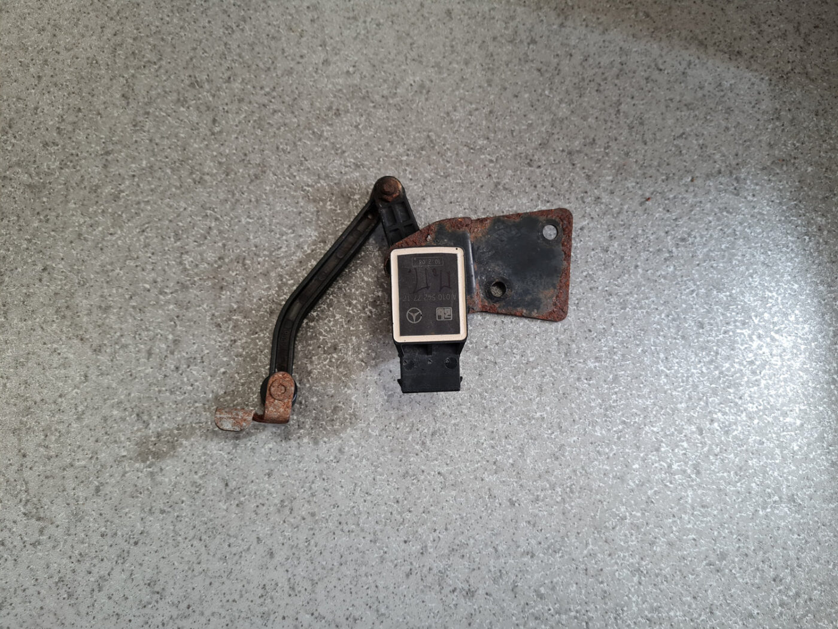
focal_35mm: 26
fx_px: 629
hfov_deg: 67.3
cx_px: 419
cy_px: 314
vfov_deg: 53.1
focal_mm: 5.4
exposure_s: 1/100
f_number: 1.8
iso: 80
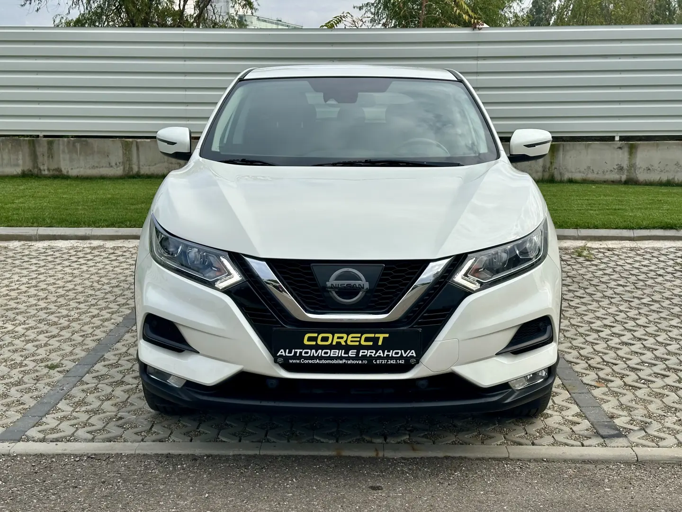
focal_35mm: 48
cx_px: 341
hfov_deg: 39.7
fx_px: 946
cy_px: 256
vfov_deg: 30.3
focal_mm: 6.86
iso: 64
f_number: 1.78
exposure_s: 1/4184
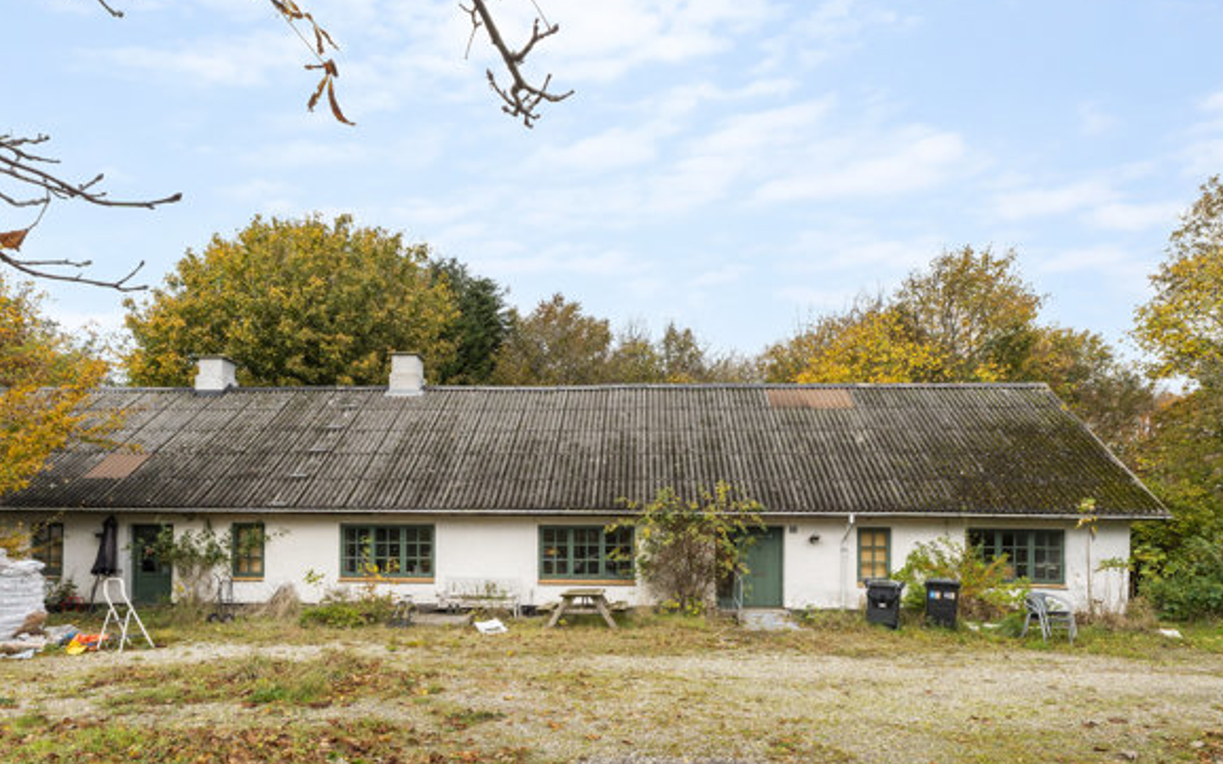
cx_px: 628
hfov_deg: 90.2
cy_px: 411
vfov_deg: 64.1
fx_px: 609
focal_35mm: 18
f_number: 8
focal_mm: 11.5
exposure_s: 1/250
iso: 200
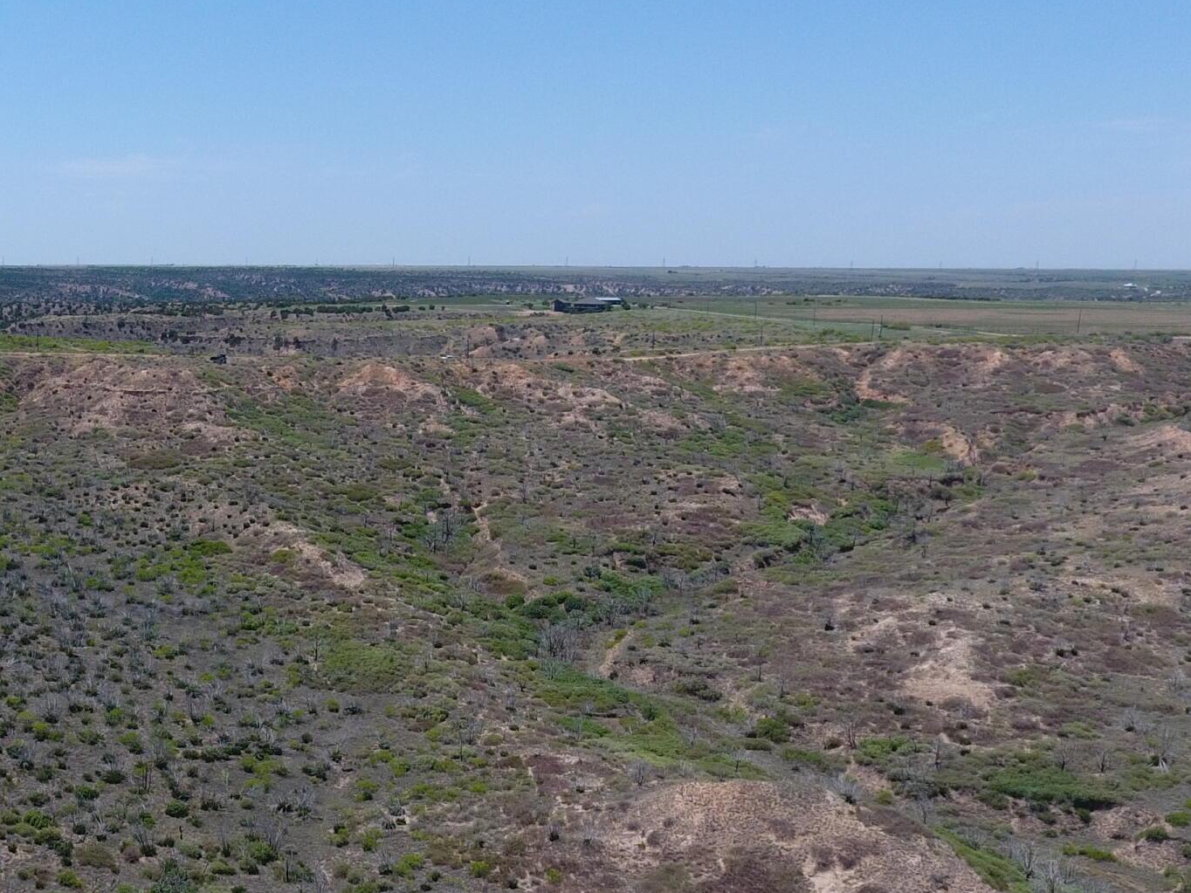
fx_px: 1514
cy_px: 656
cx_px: 149
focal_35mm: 44
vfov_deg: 32.3
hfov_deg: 40.2
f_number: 2.8
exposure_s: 1/1099
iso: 100
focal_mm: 3.61
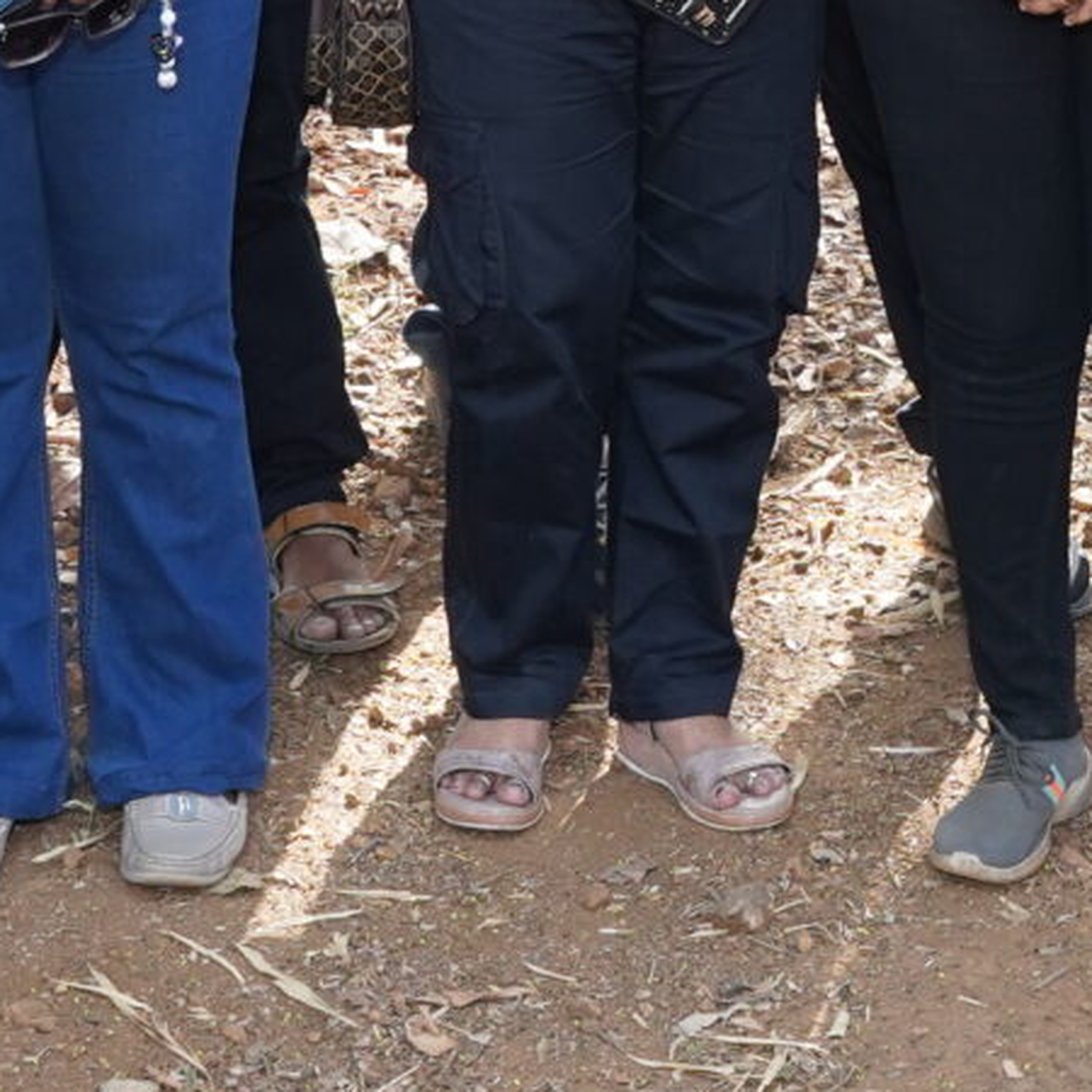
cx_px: 1002
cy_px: -416
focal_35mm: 116
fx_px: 4140
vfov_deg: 14.3
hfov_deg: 14.9
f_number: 8
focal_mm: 24
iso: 1000
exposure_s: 1/160
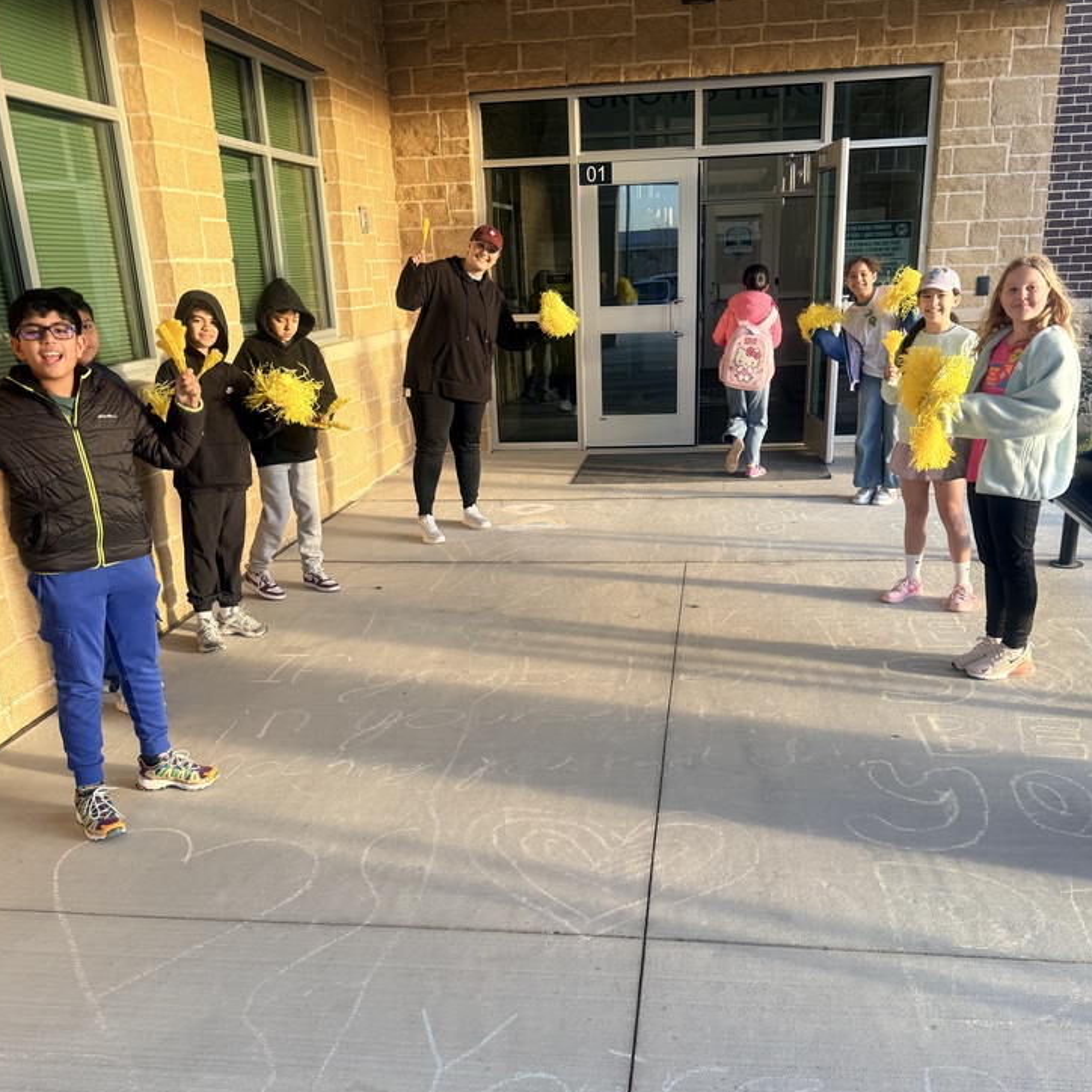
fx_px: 1071
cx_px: 566
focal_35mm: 30
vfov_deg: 53.7
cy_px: 656
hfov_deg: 54.0
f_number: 1.78
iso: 64
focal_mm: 6.76
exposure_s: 1/196
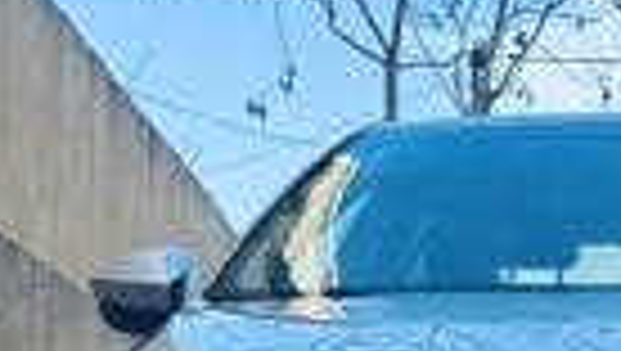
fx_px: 1995
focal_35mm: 121
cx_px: 742
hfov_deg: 16.9
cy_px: 580
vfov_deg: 9.7
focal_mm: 6.76
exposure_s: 1/739
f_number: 1.78
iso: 80
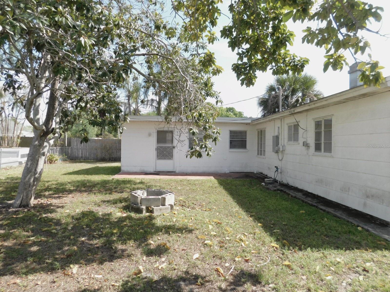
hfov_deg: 73.9
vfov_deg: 58.9
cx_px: 195
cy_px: 146
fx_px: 259
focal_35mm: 23
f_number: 3
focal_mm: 4
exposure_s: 1/500
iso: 125
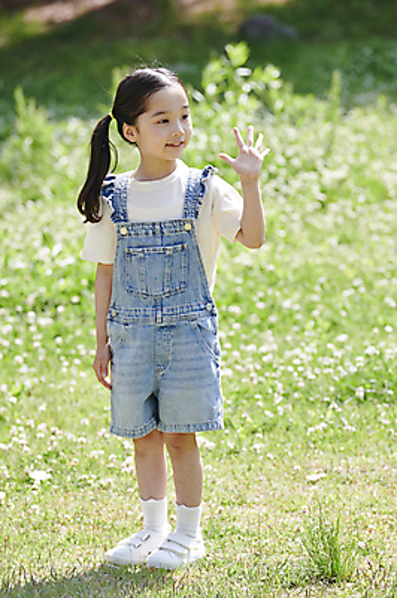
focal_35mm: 234
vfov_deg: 8.8
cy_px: 299
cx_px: 198
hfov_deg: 5.9
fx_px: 3877
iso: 320
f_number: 5
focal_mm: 195
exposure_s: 1/320
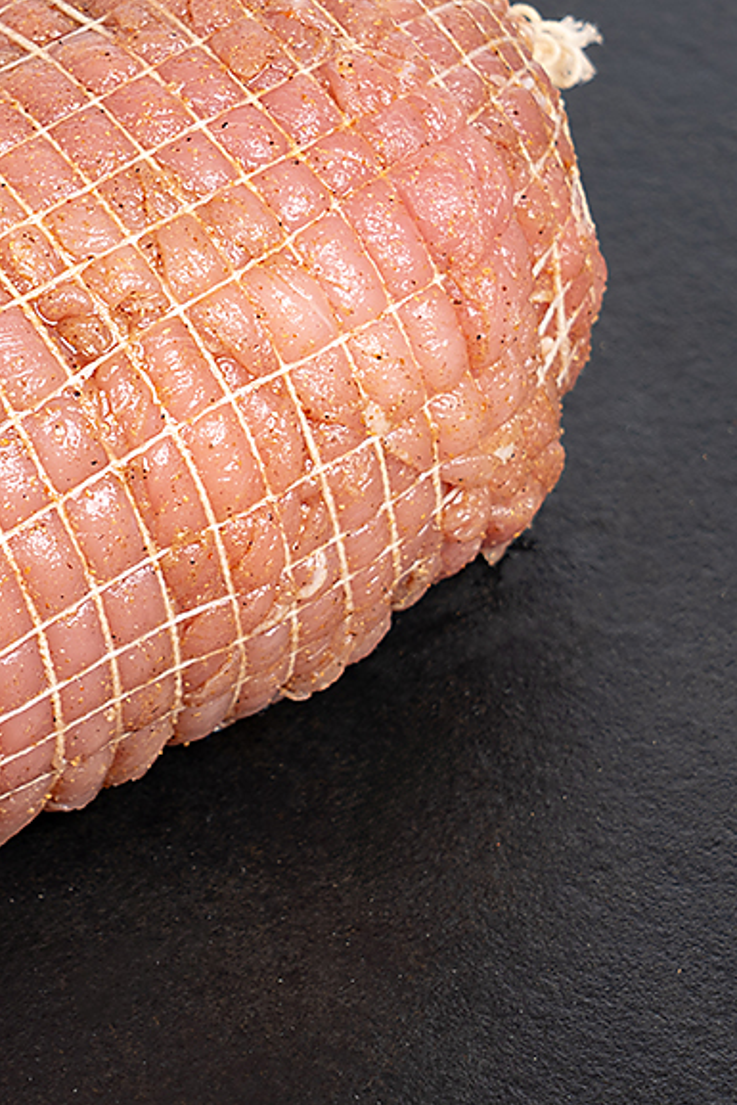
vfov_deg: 13.0
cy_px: 437
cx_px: -130
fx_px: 4849
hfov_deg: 8.6
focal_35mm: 158
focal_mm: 76
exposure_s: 1/160
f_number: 8
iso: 100
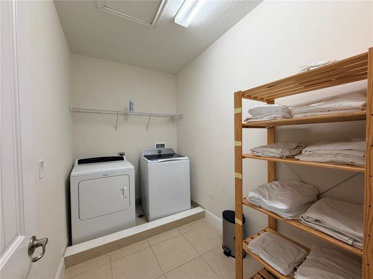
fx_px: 151
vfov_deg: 85.6
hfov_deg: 102.1
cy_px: 140
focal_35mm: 14
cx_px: 186
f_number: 2.2
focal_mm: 2.22
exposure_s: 1/120
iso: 160
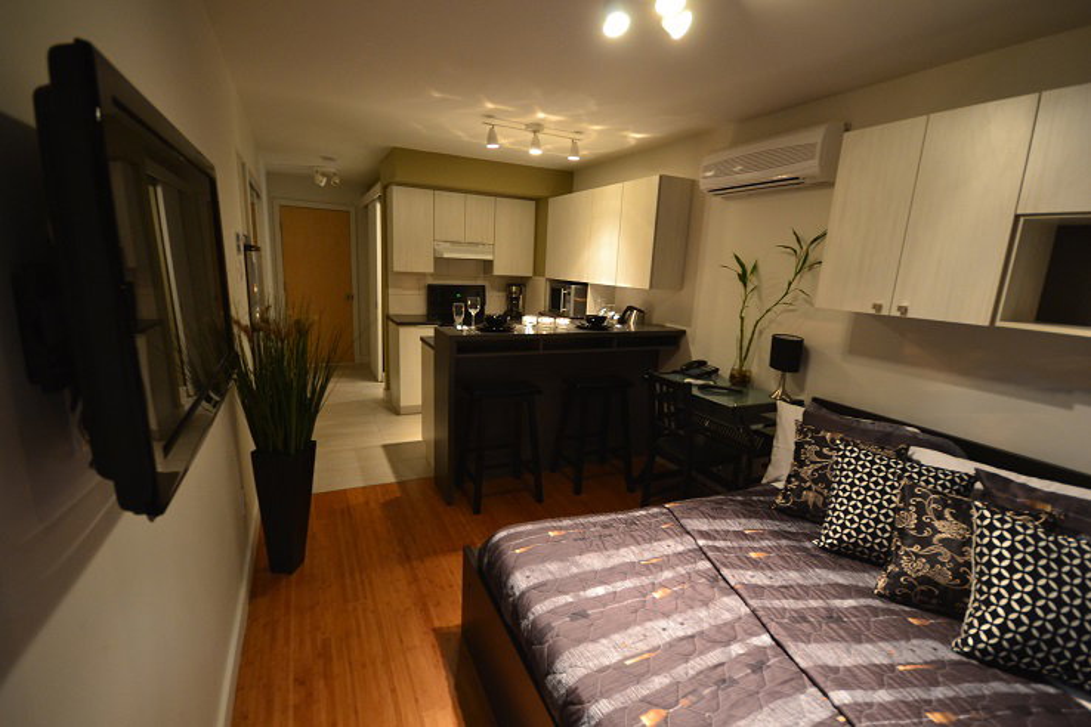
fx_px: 455
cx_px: 546
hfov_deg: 100.4
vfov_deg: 77.3
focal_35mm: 15
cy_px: 364
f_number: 4
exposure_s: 1/5
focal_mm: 10
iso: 800
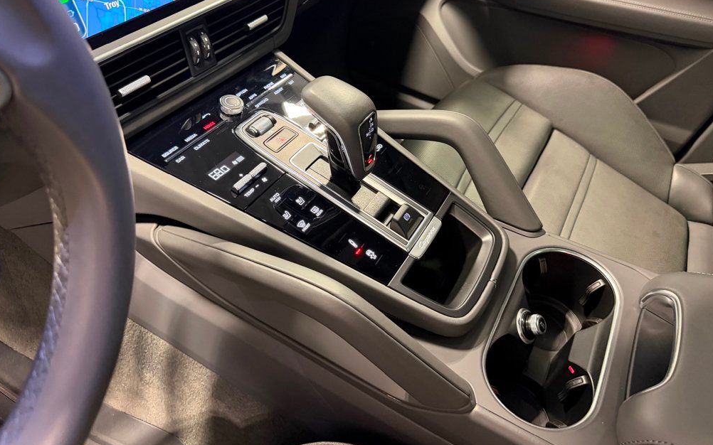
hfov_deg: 70.4
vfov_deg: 47.4
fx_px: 505
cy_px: 186
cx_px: 357
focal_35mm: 26
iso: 500
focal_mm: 6.76
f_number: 1.78
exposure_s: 1/60
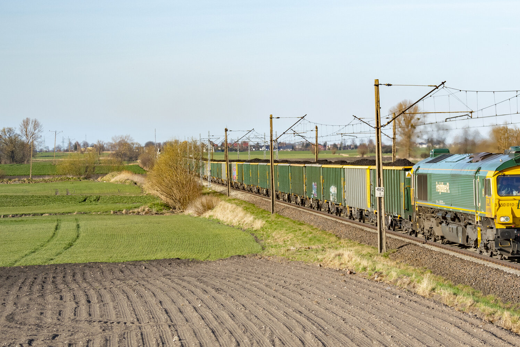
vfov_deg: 10.4
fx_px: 1904
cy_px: 116
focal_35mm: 132
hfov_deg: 15.5
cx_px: 377
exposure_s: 1/500
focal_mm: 55
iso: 220
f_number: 5.6
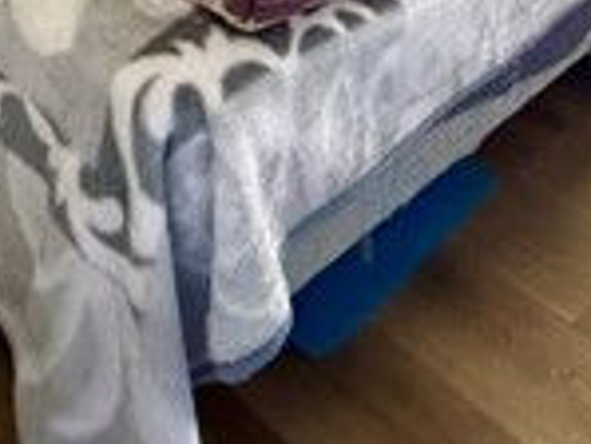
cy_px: -456
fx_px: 1025
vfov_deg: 17.3
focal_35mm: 60
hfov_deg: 31.7
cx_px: 167
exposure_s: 1/40
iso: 1000
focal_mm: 2.22
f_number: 2.2
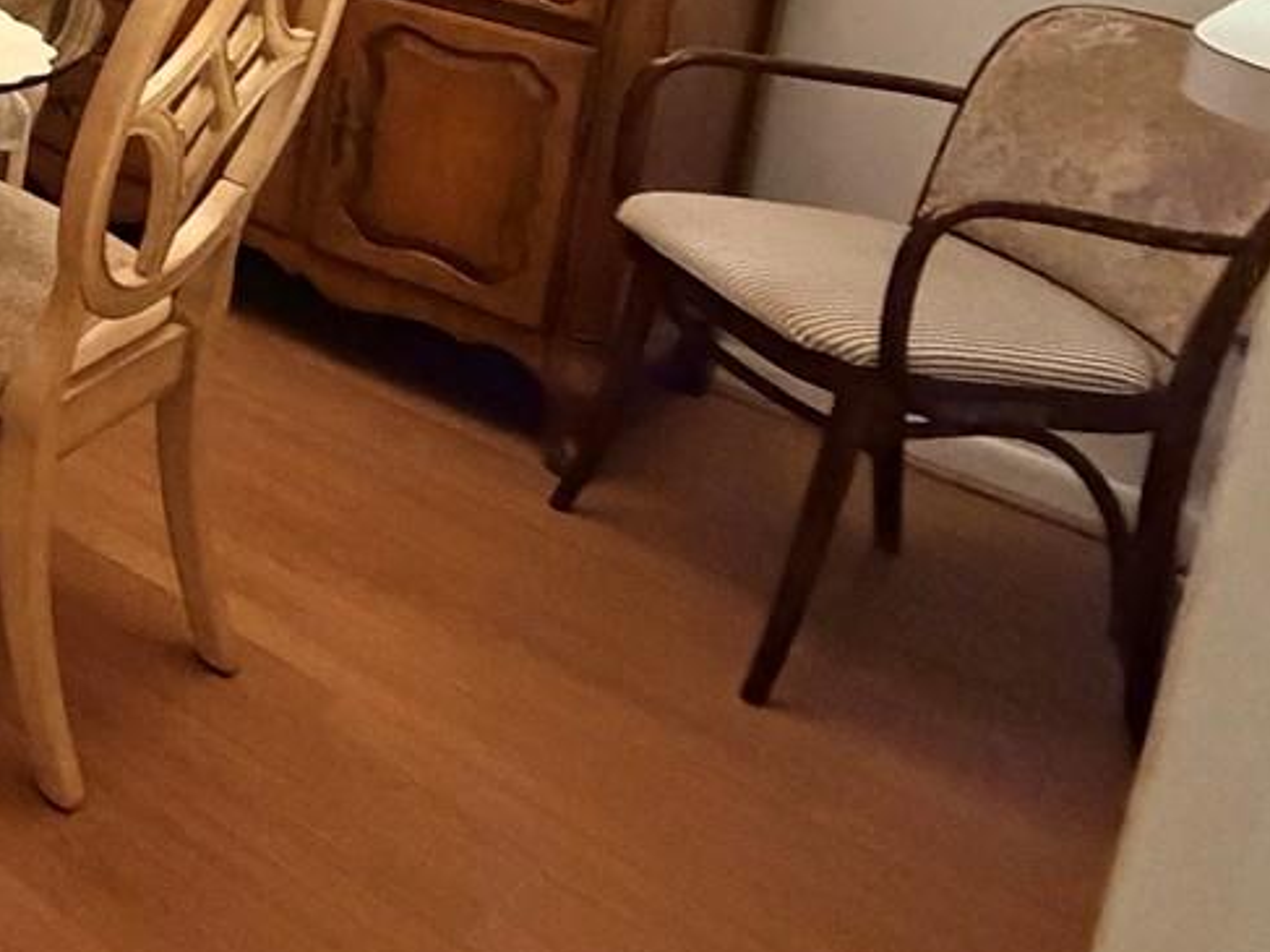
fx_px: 1687
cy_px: -240
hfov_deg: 26.1
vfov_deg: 27.1
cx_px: -754
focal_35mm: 46
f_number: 2.2
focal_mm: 2.22
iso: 1250
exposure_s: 1/60
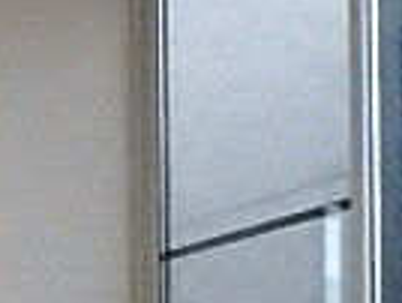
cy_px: 477
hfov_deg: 14.7
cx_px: -483
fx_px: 1163
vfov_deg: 13.8
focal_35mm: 100
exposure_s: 1/100
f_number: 3.5
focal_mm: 3.7
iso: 3200
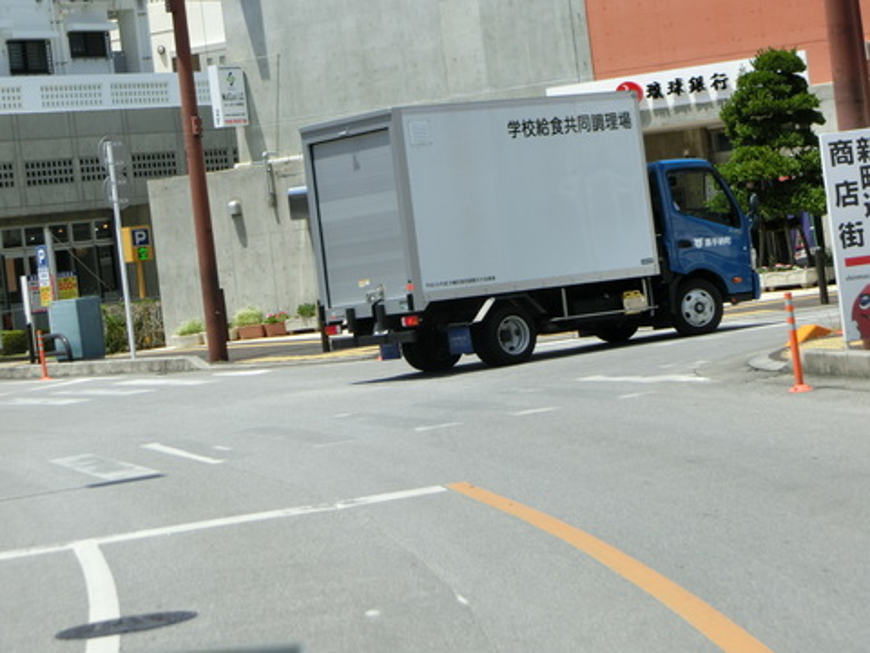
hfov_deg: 15.9
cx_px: 435
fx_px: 3116
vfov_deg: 12.0
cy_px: 326
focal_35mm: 124
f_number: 5.7
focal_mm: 22.1
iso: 80
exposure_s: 1/320
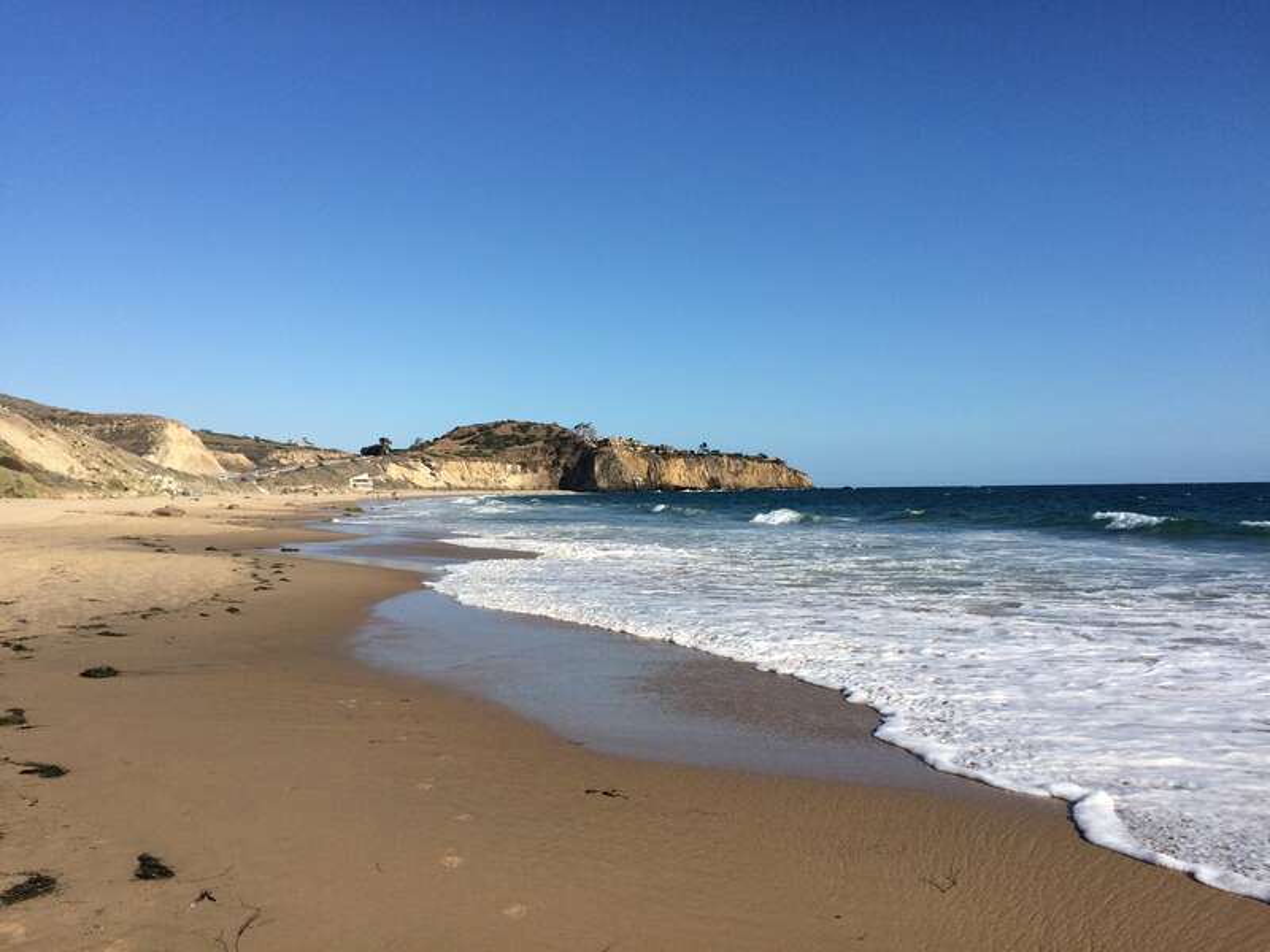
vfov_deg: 48.2
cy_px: 476
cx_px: 635
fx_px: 1064
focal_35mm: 29
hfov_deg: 61.7
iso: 32
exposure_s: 1/3165
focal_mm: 4.15
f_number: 2.2
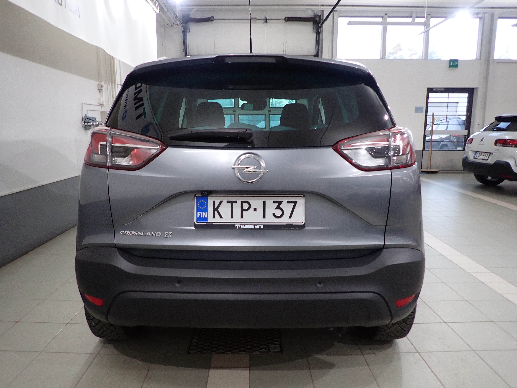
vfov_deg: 54.9
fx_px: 373
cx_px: 258
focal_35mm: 25
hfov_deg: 69.4
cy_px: 194
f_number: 2
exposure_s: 1/60
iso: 160
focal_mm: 4.5
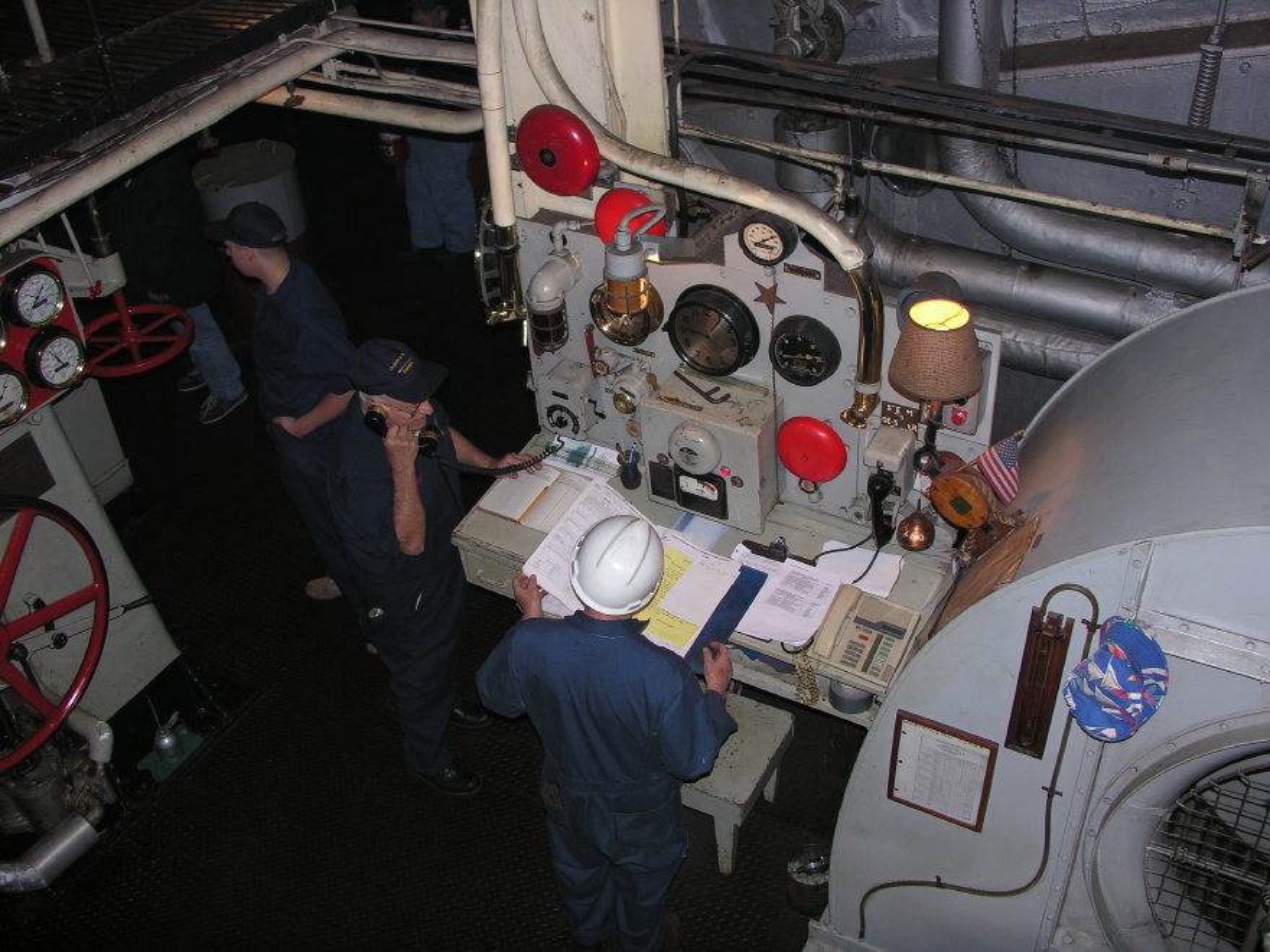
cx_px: 635
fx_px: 1284
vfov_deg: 40.7
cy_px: 476
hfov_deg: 52.6
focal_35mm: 35
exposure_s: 1/60.1
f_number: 2.8
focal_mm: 8.9
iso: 77
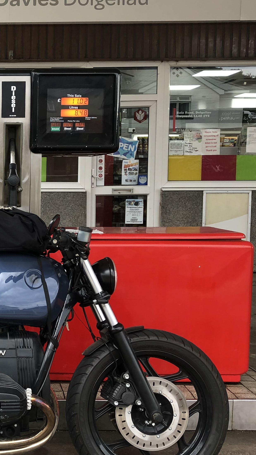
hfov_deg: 20.2
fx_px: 676
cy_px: 247
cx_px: -47
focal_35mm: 56
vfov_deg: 37.2
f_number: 1.8
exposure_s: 1/50
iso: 25
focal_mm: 3.99
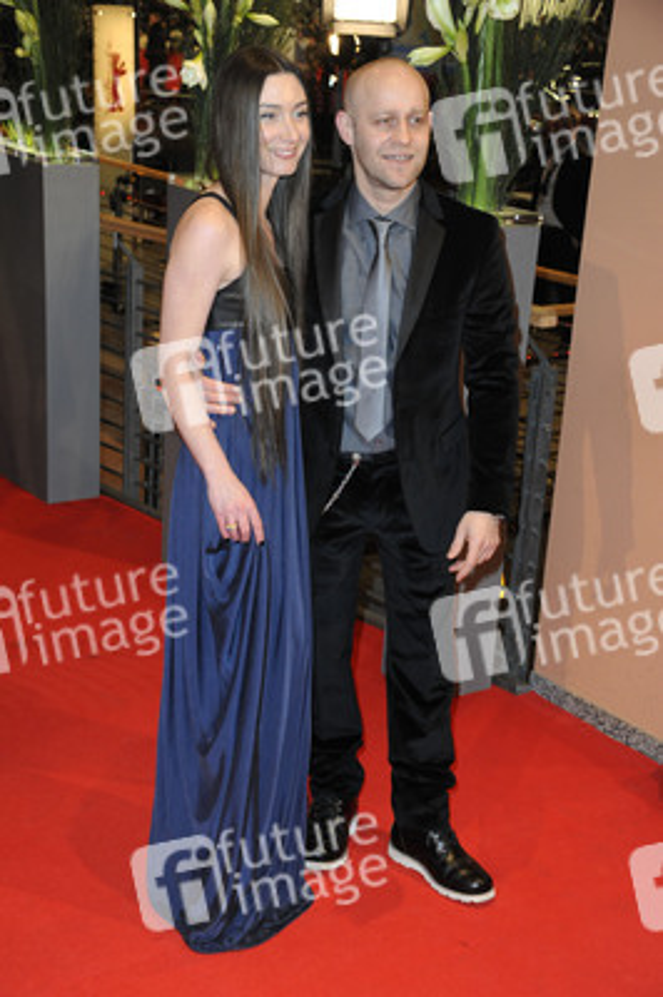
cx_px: 332
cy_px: 498
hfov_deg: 23.3
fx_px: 1605
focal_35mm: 58
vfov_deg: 34.5
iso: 3200
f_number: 5.6
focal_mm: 58
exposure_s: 1/200
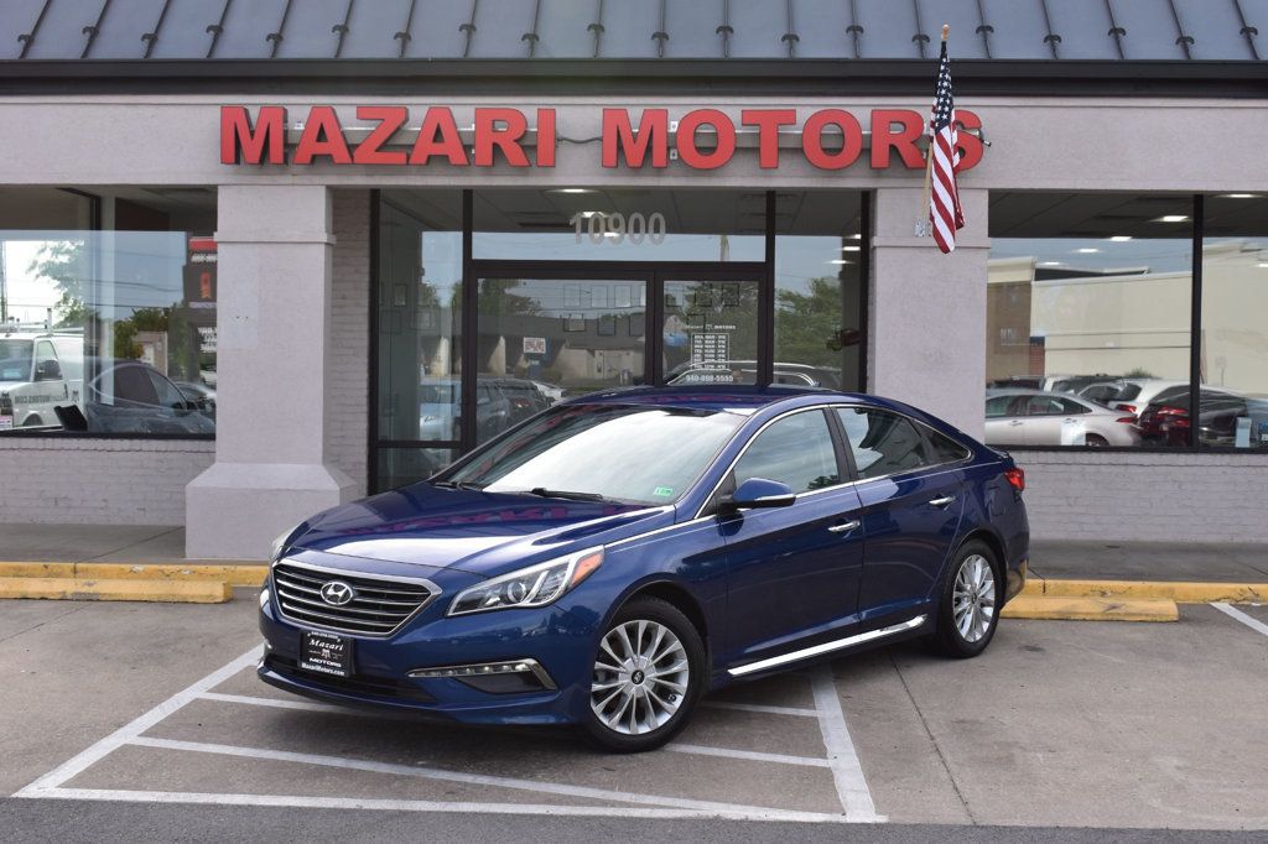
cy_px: 422
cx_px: 634
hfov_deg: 41.1
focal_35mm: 48
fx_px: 1690
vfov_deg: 28.1
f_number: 10
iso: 400
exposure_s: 1/320
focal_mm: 32
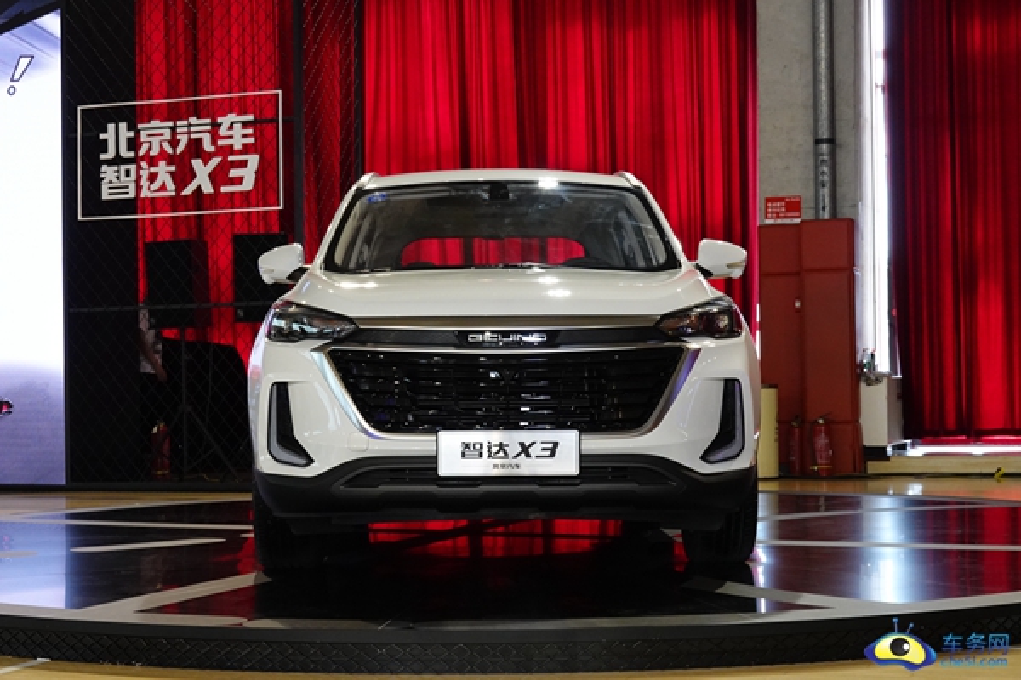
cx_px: 510
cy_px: 340
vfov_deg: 21.9
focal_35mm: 62
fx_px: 1758
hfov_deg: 32.4
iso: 1600
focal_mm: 22.92
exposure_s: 1/100
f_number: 4
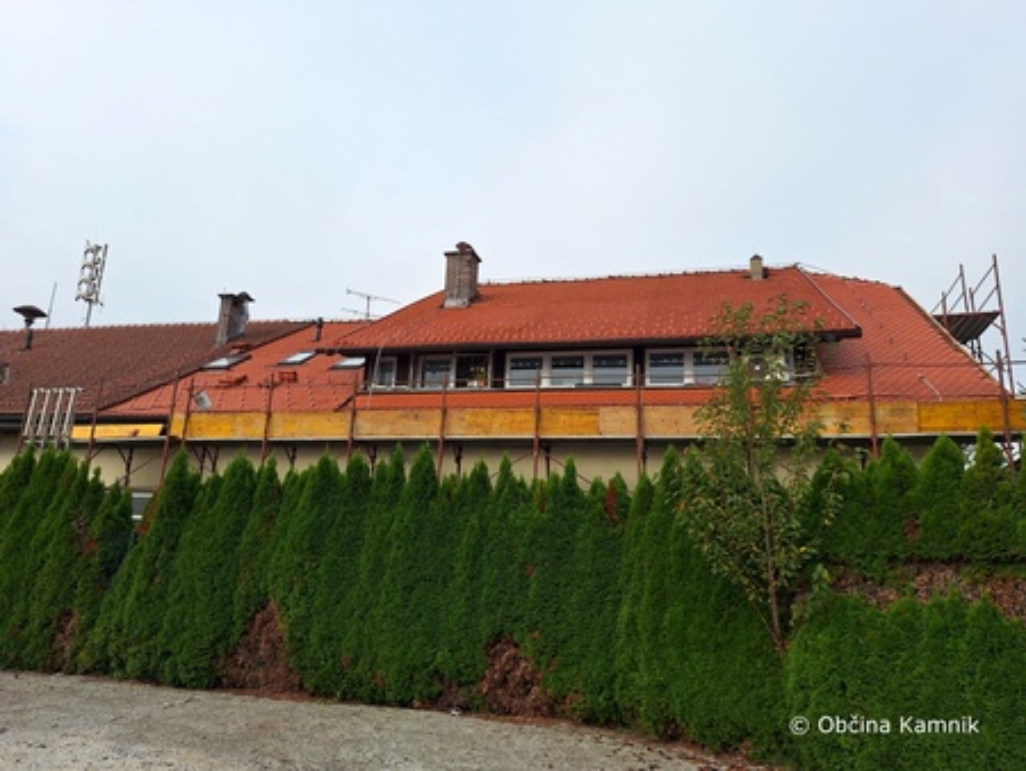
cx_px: 513
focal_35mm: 23
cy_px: 386
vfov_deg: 58.9
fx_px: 682
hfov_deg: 73.9
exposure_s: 1/2101
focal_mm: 5.54
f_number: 1.8
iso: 40
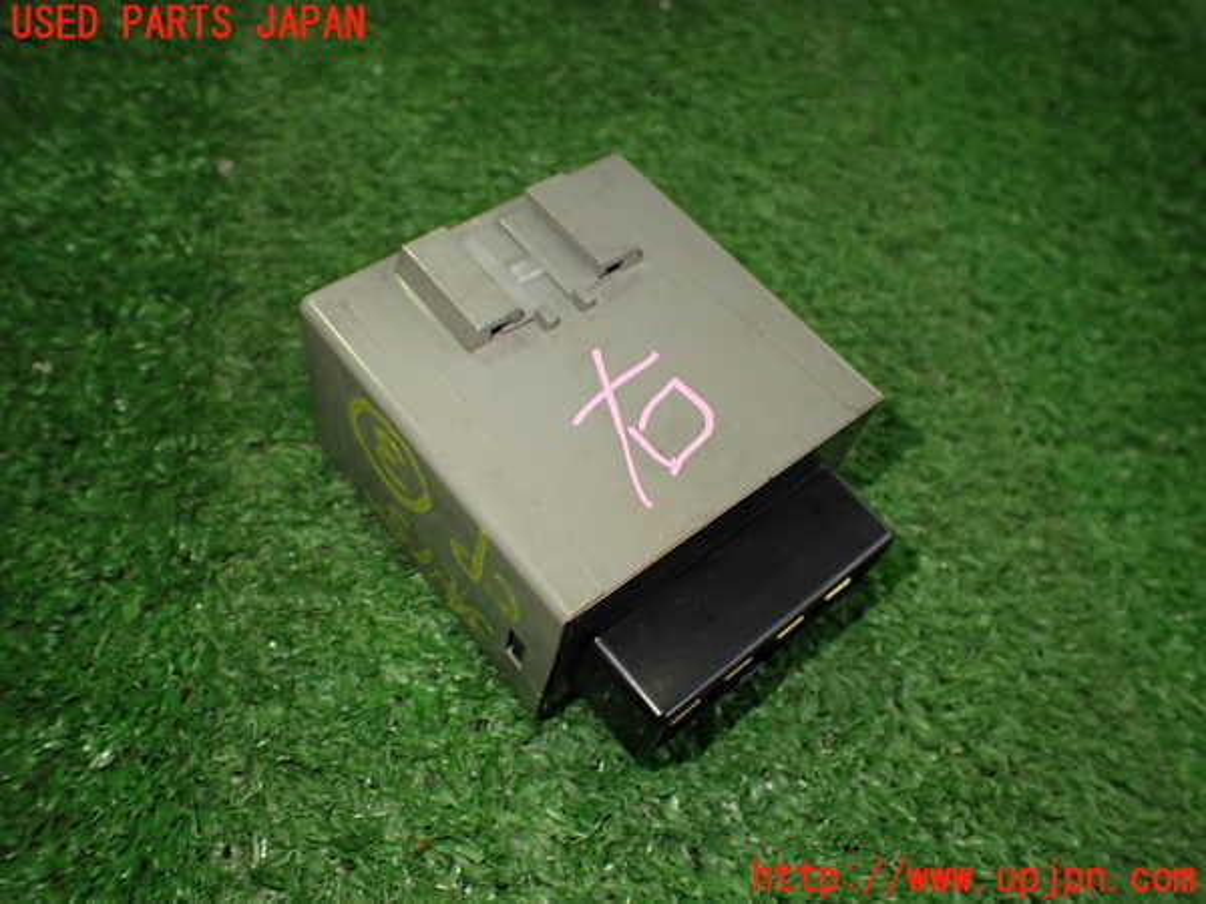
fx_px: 1045
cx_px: 603
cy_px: 452
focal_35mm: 30
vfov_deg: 46.8
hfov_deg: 60.0
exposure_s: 1/125
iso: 500
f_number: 2.3
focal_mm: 5.4
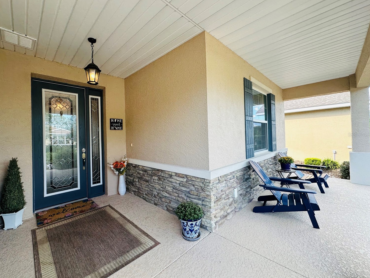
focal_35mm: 15
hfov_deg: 98.0
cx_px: 173
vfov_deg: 81.7
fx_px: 160
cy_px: 135
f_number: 2.2
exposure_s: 1/120
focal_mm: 2.22
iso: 50
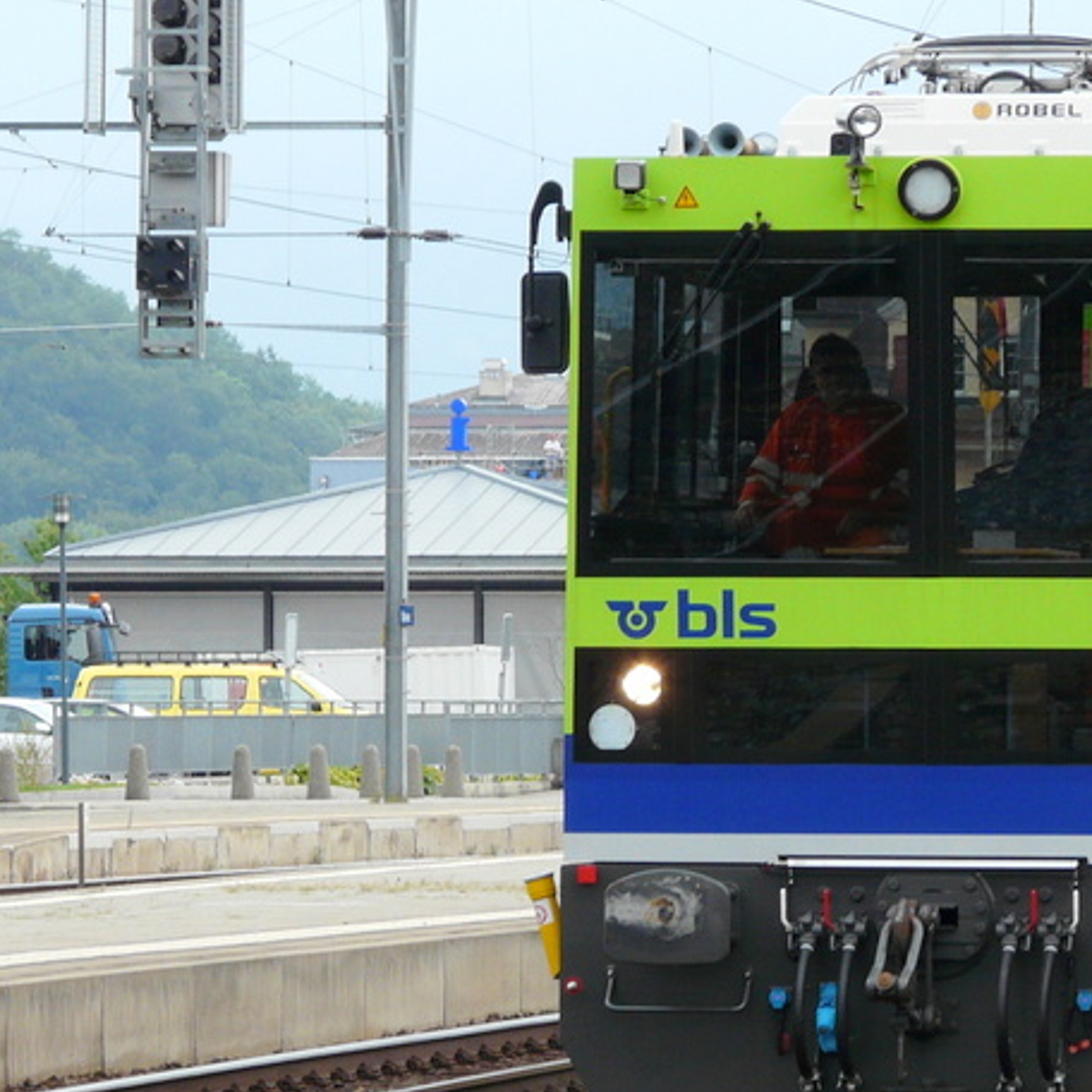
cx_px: 759
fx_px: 11350
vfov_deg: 5.5
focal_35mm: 318
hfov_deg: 5.5
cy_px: 709
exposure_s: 1/250
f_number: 5
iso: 100
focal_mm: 27
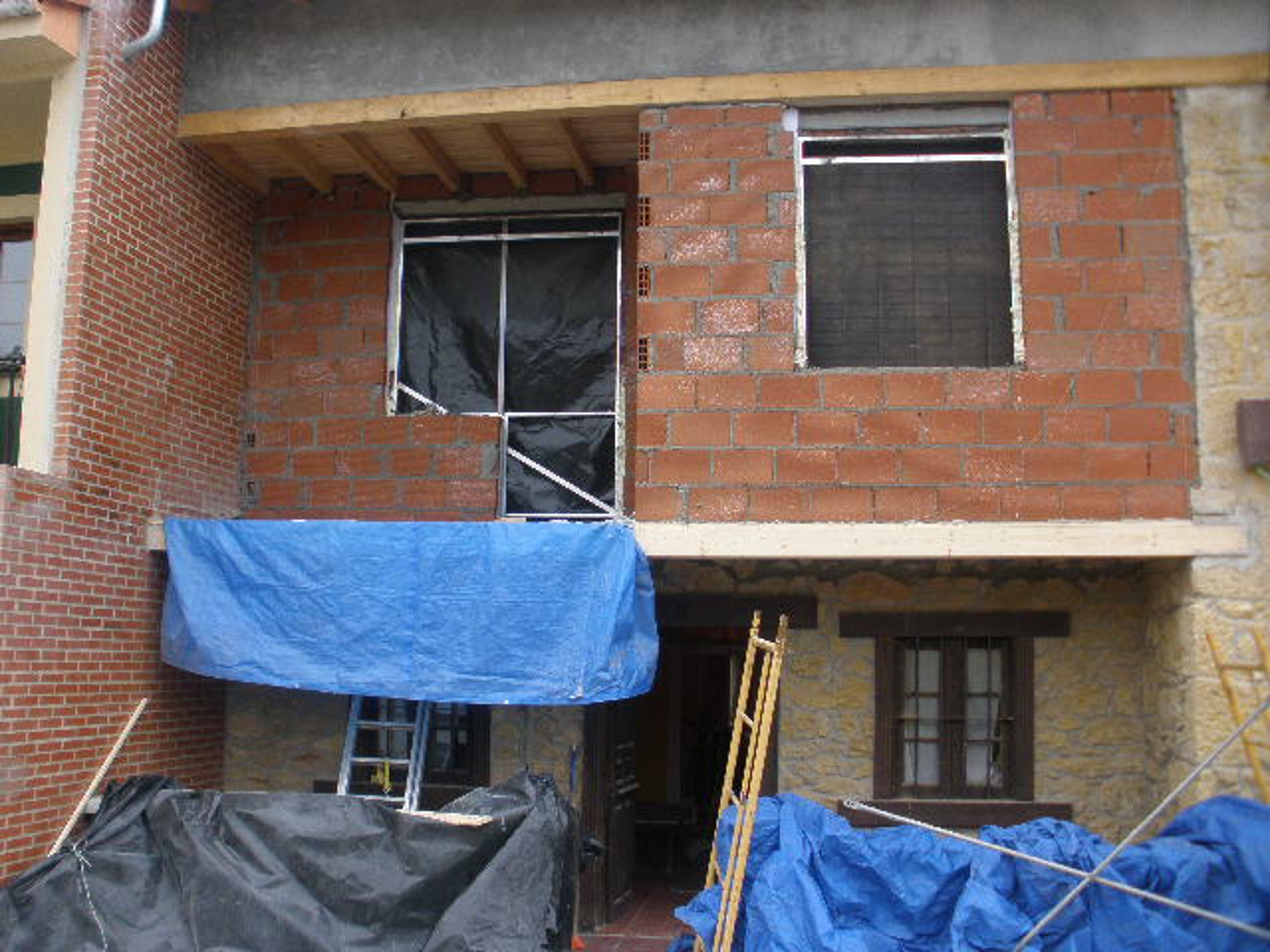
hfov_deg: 51.4
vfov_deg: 39.7
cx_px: 635
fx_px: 1321
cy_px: 476
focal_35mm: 36
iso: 80
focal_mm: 6.3
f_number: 3.5
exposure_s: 1/40
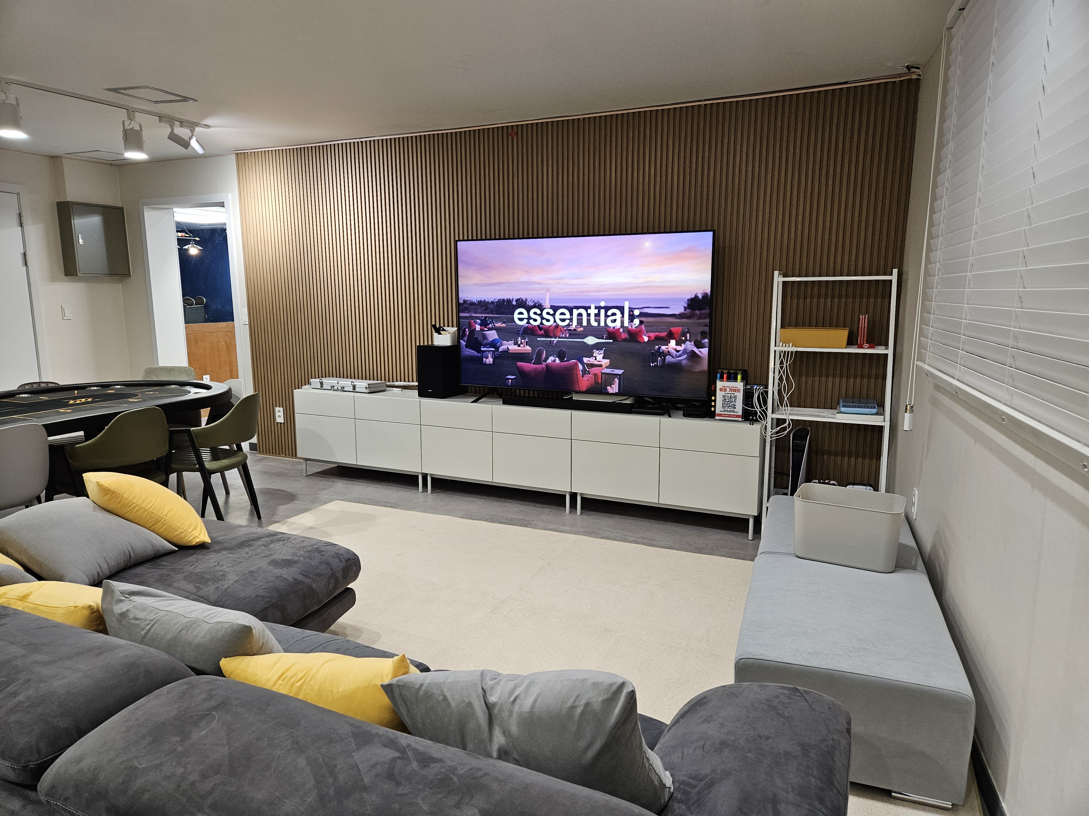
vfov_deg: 58.9
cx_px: 544
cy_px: 408
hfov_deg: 73.9
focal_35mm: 23
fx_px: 724
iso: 200
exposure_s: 1/100
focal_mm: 5.4
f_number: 1.8
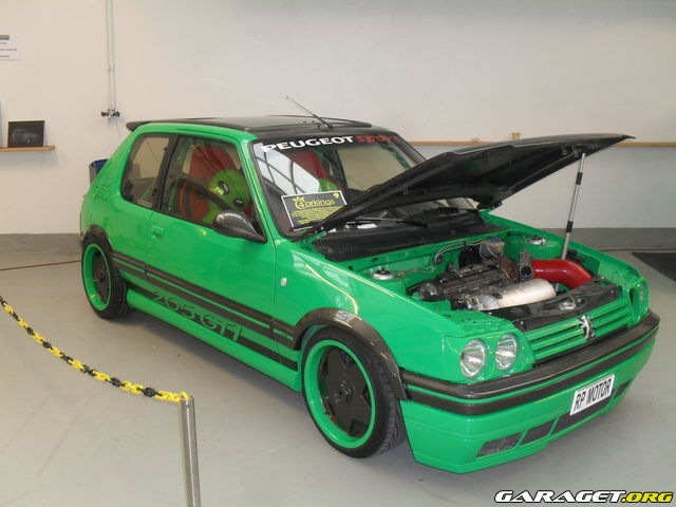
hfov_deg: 52.6
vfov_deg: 40.7
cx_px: 338
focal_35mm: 35
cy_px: 254
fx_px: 683
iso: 200
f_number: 3.2
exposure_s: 1/45
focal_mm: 6.3
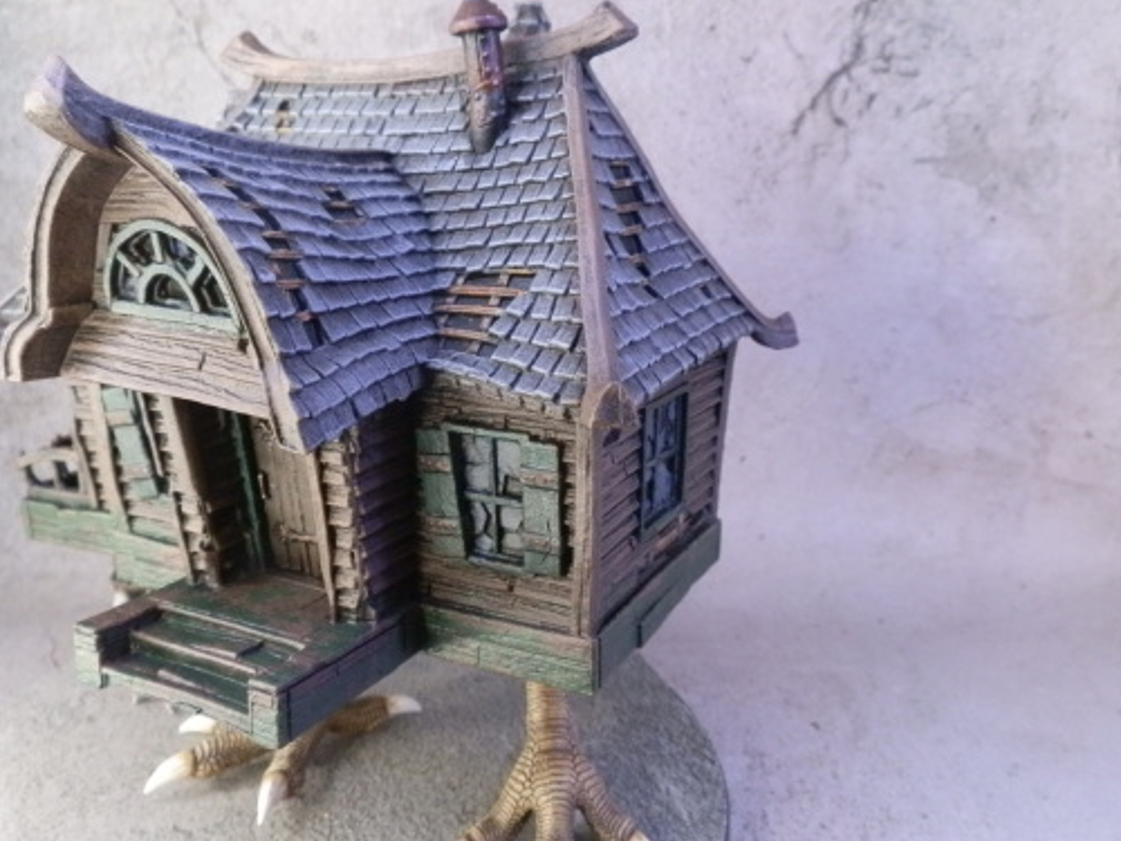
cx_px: 547
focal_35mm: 30
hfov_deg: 60.0
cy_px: 417
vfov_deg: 46.8
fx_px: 972
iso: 400
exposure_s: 1/60
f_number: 3.1
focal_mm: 5
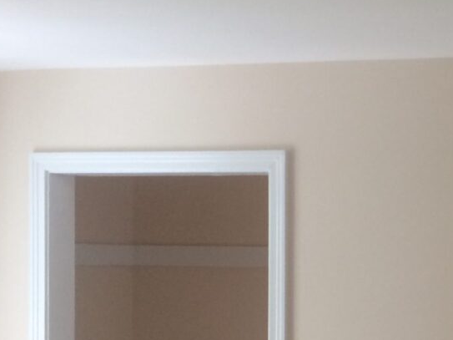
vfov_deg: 17.8
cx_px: 577
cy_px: 284
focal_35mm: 82
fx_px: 1073
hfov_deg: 21.7
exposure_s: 1/30
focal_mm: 4.15
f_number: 2.2
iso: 80
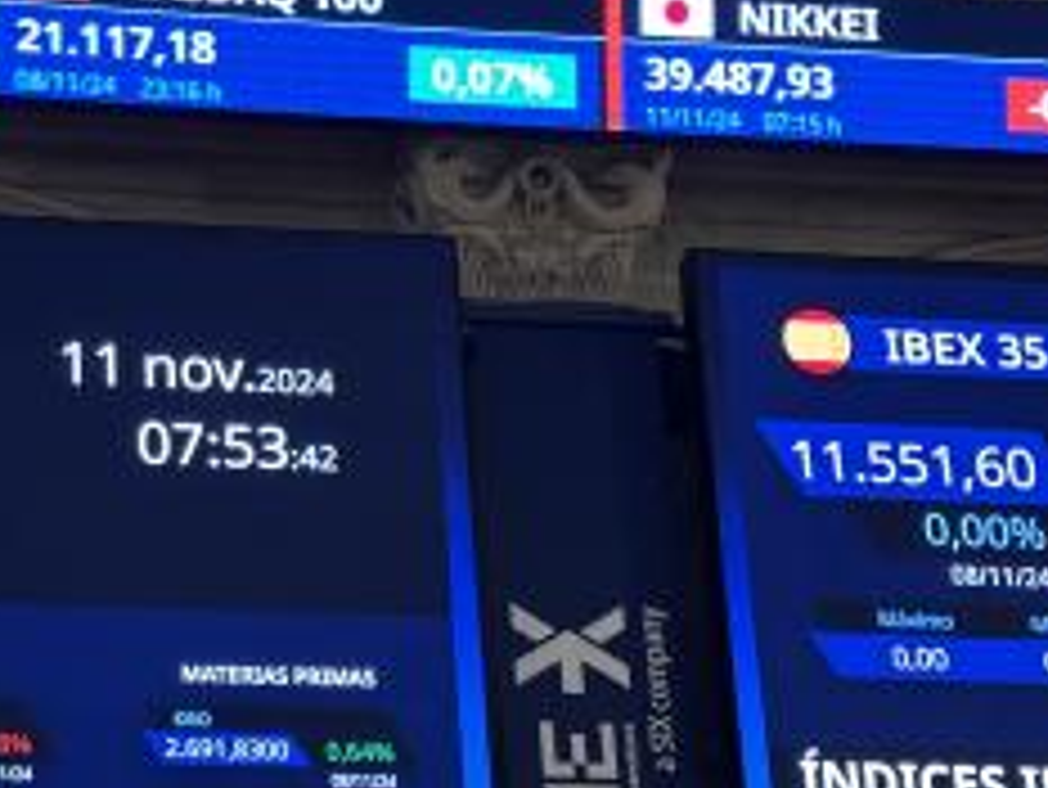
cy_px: 493
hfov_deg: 18.8
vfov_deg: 14.4
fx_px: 3120
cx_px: 153
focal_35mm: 103
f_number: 1.78
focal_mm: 6.86
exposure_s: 1/44
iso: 200
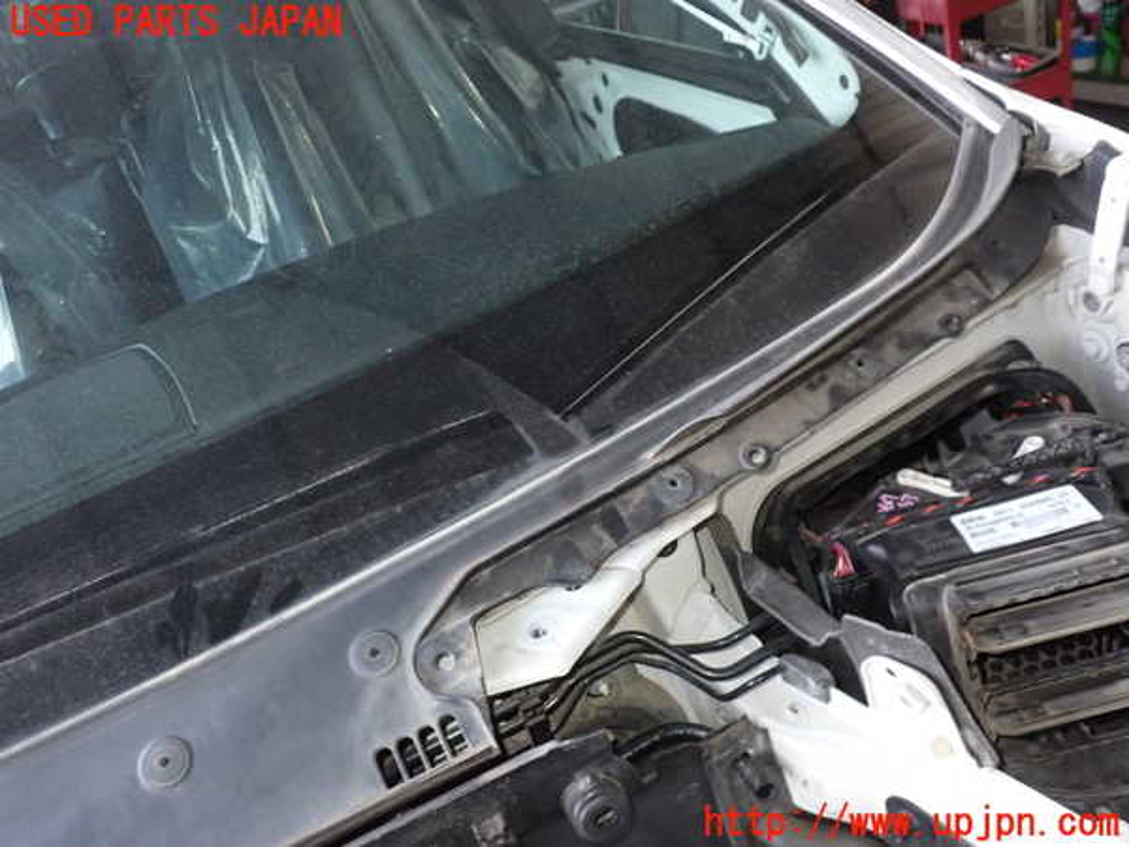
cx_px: 564
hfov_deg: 60.0
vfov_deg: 46.8
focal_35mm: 30
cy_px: 424
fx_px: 978
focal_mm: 5.4
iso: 400
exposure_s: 1/30
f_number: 2.3
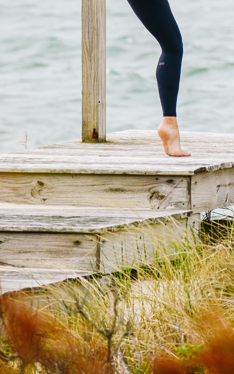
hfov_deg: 2.2
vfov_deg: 3.4
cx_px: 170
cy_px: -18
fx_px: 6225
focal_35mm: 610
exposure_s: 1/800
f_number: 5.3
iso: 100
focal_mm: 180
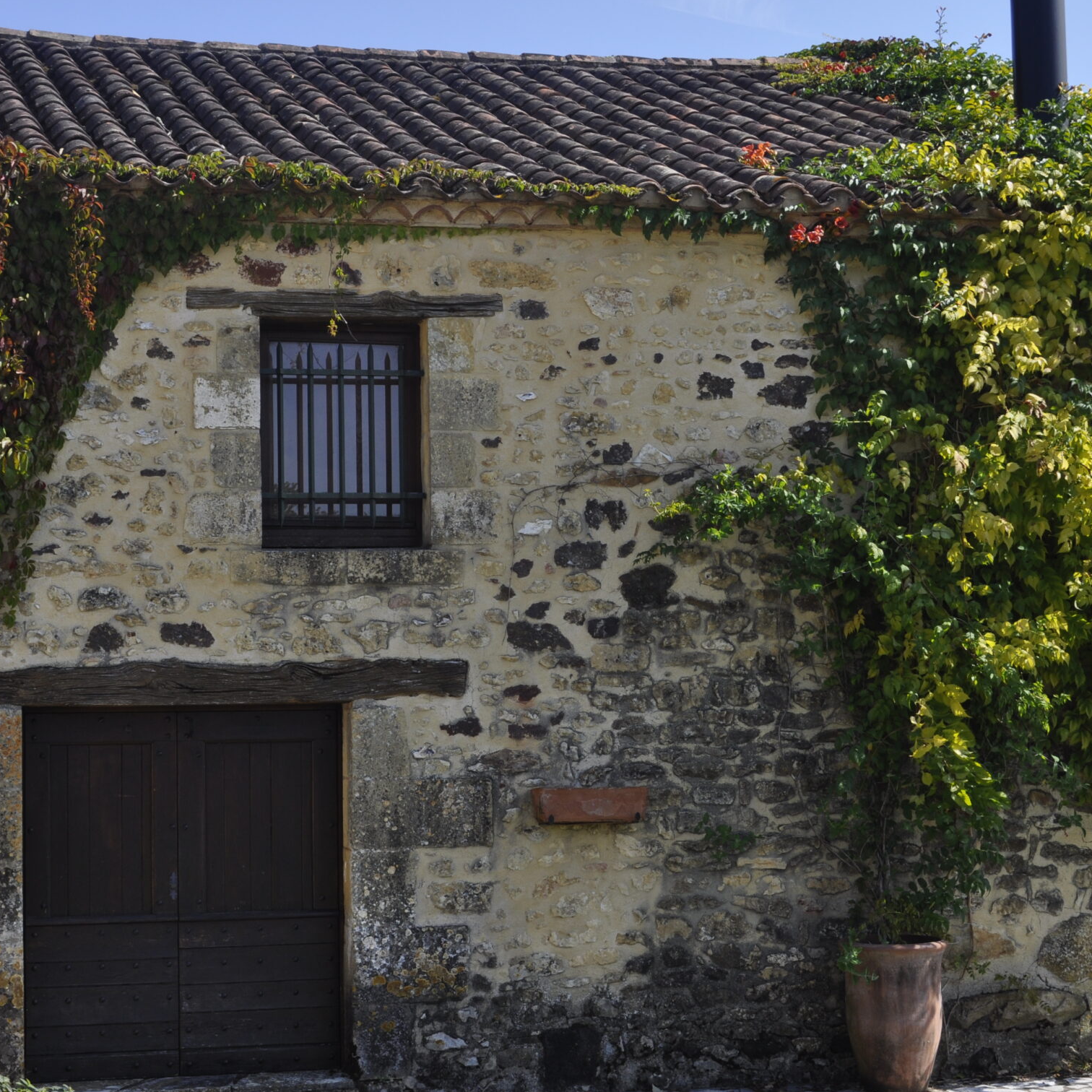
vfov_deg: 25.0
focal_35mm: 69
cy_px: 571
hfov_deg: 25.0
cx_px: 537
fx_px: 2463
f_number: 8
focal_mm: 32
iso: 200
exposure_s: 1/320
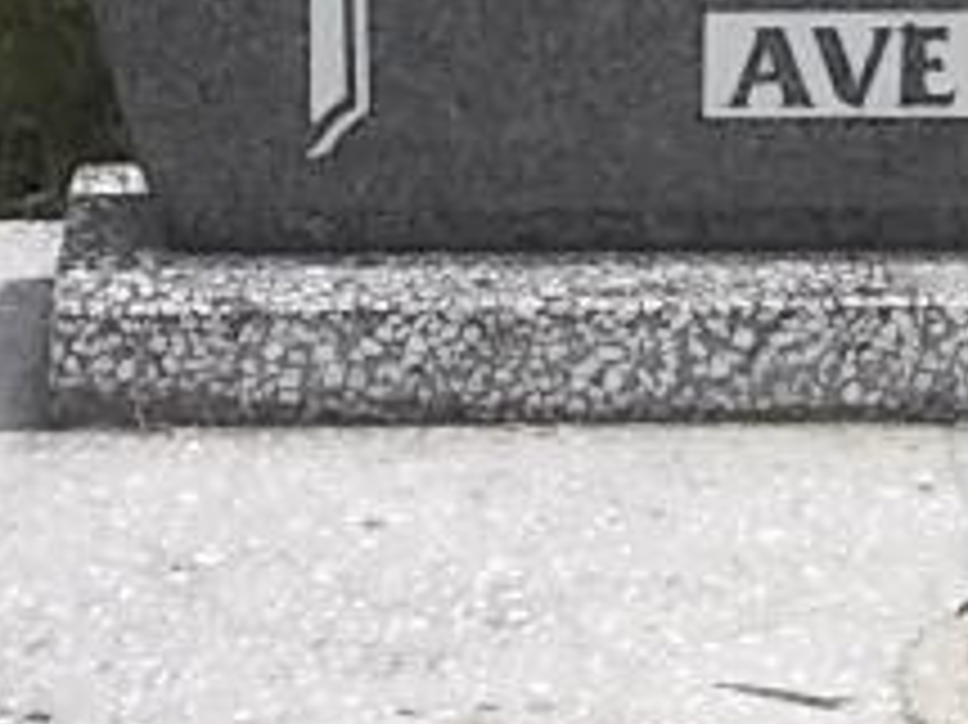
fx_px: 5003
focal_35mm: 179
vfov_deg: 8.2
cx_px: 918
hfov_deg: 11.0
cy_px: -220
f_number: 8
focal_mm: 8.5
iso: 80
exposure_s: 1/160
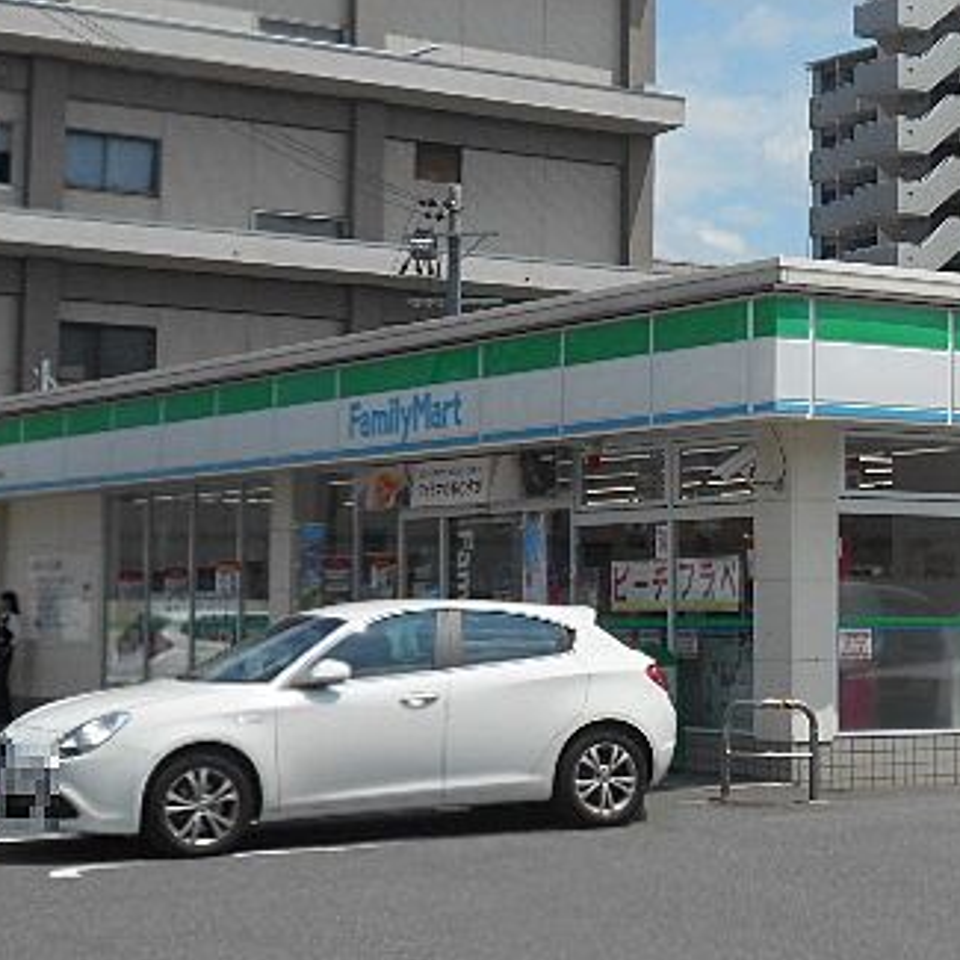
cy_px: 349
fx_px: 2730
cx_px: 809
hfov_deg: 19.7
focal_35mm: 87
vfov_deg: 19.9
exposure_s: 1/1000
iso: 80
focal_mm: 8.8
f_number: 4.5
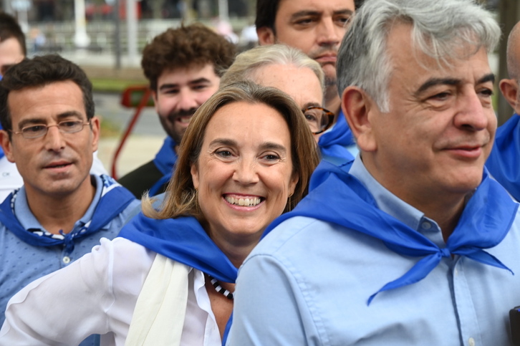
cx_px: 260
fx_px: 1876
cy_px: 173
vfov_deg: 10.5
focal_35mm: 130
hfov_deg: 15.8
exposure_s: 1/250
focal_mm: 130
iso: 800
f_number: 9
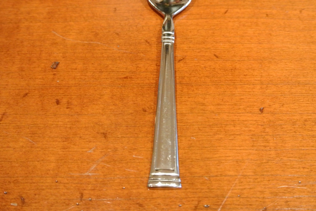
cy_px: 106
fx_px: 387
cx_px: 158
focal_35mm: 44
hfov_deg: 44.5
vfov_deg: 30.6
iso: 3200
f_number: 4.2
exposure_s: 1/30
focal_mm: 16.3
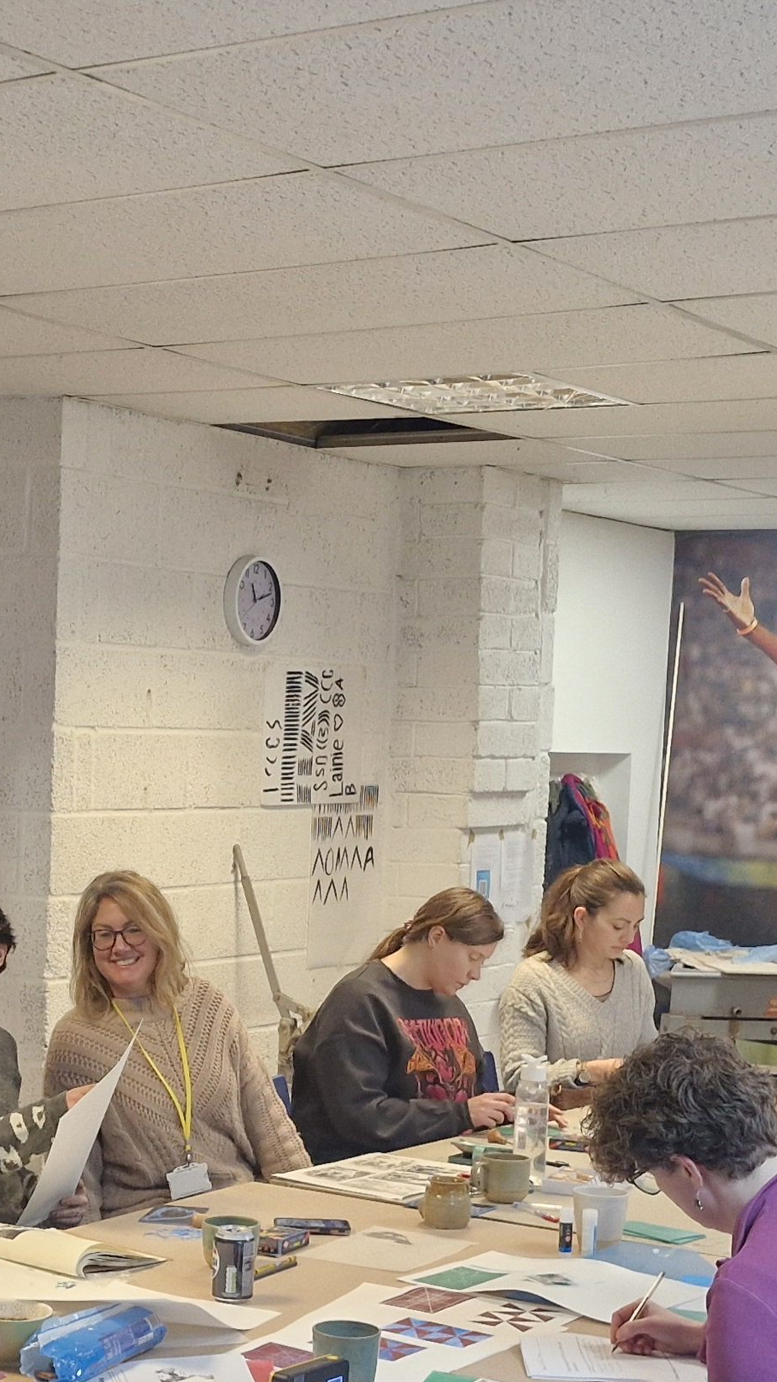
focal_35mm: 62
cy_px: 996
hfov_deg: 19.2
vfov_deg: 33.3
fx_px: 2272
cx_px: 159
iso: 320
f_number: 1.8
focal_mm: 5.54
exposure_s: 1/100
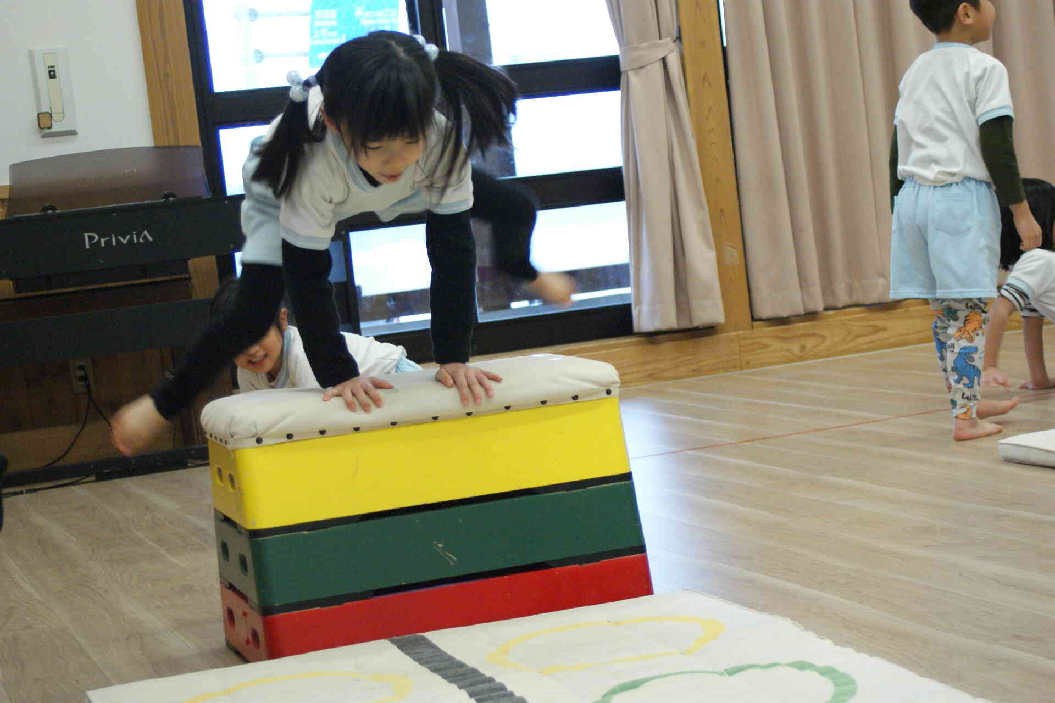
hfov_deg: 29.9
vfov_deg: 20.2
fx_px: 1978
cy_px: 352
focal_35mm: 68
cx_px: 528
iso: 1600
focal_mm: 45
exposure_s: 1/125
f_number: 5.6
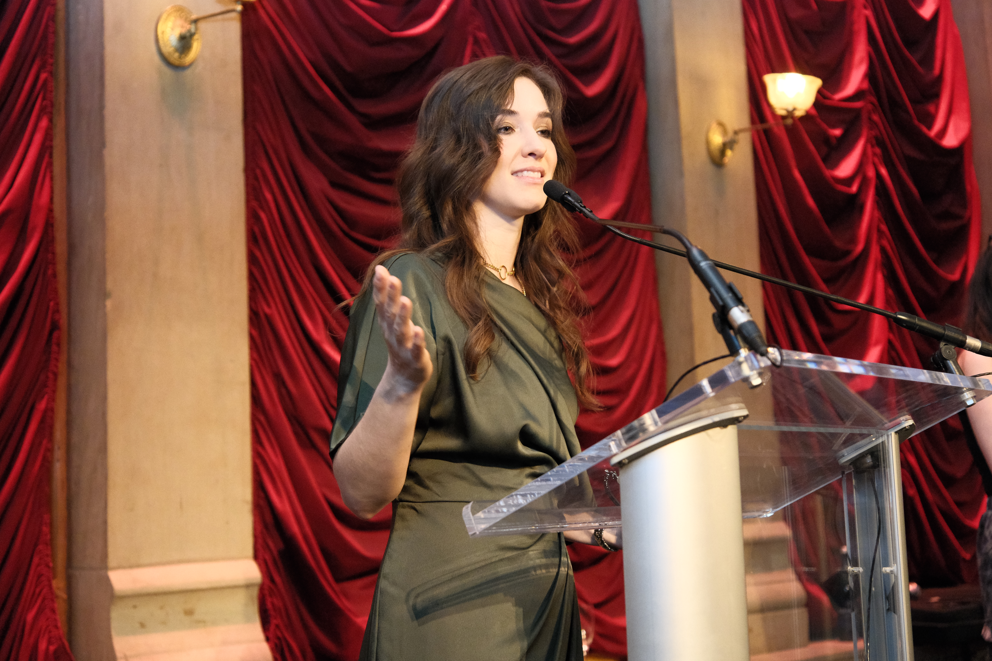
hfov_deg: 41.1
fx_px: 1323
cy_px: 330
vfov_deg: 28.1
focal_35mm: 48
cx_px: 496
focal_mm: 31.9
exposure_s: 1/160
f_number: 2.8
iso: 6400
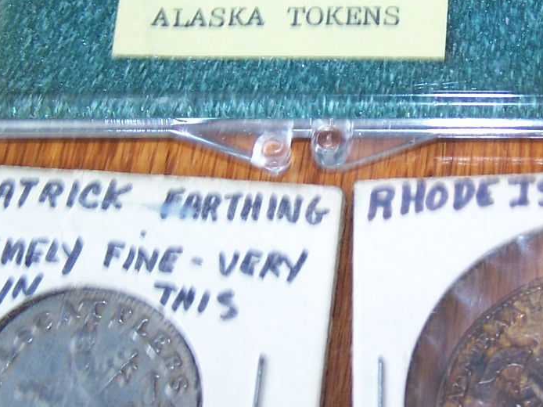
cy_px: 161
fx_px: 1333
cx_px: 377
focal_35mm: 85
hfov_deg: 22.9
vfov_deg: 17.3
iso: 80
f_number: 2.8
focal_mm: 6.3
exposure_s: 1/10
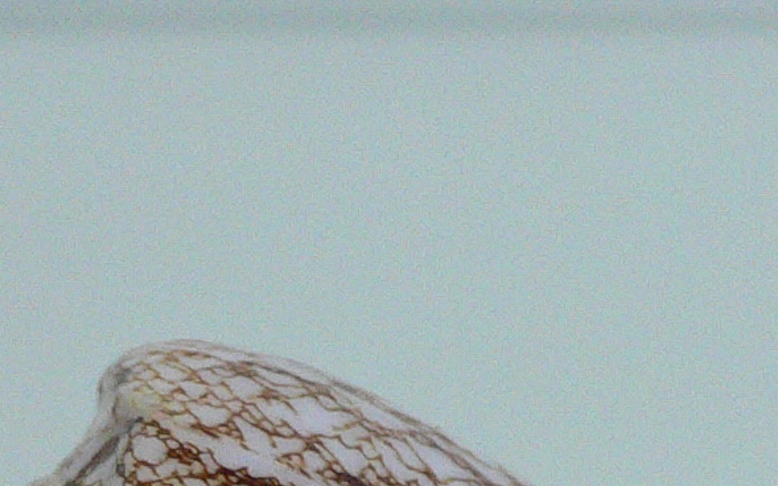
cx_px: 502
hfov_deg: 16.4
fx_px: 2693
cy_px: 917
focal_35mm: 127
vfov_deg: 9.7
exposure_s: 1/50
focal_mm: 4.6
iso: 200
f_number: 2.8
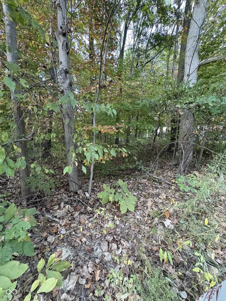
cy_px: 150
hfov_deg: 85.7
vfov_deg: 102.1
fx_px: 122
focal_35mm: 14
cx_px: 113
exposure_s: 1/60
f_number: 2.2
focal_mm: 2.22
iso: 800
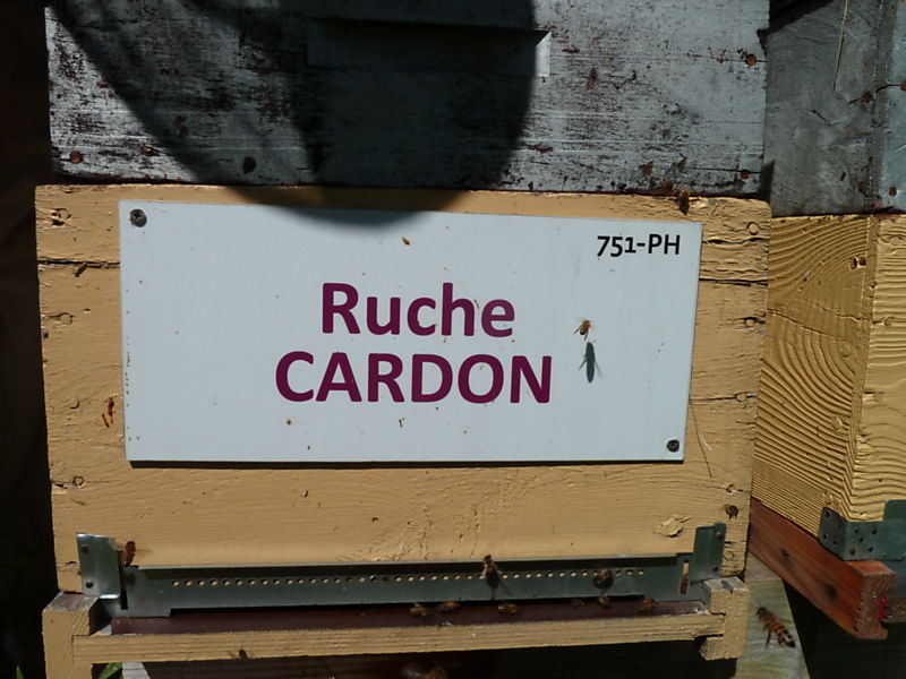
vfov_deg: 54.9
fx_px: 654
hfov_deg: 69.4
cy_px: 340
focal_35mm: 25
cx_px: 453
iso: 80
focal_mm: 4.1
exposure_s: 1/800
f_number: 5.6
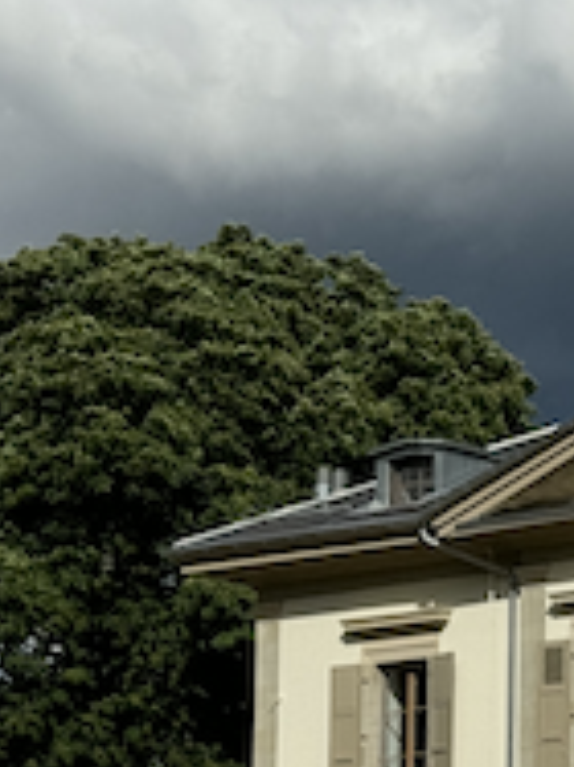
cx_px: 892
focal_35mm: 182
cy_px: 746
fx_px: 4028
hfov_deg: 8.0
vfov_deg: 10.8
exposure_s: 1/10417
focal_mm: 6.76
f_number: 1.78
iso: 64
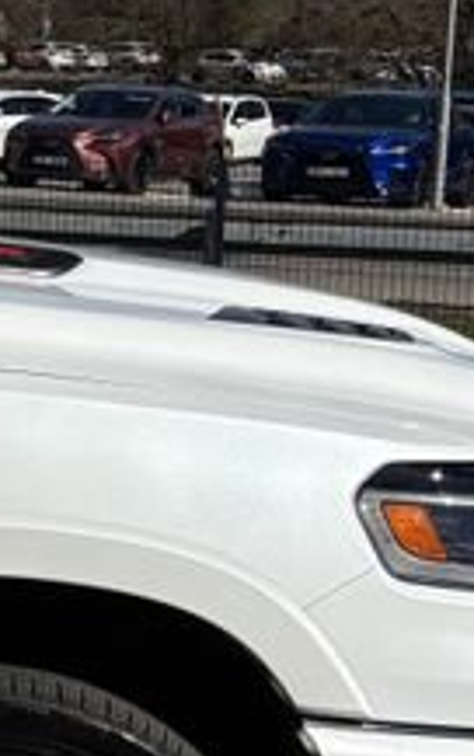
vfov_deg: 16.1
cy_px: 352
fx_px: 2682
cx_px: -1115
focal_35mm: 130
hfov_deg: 8.1
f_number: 1.6
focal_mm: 5.96
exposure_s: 1/6711
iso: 50
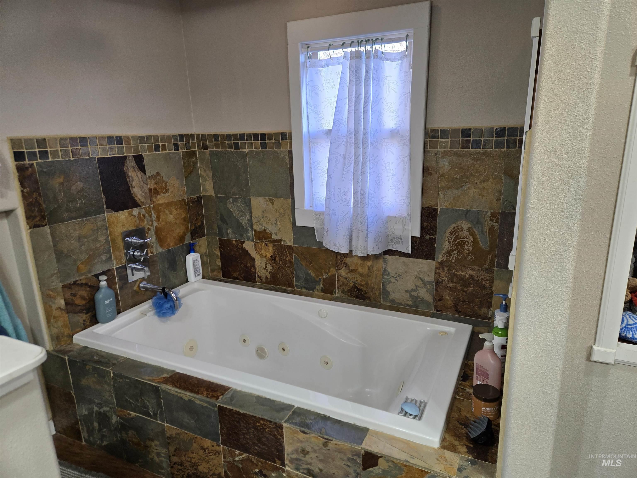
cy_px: 239
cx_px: 318
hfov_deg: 73.9
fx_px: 423
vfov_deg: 58.9
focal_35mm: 23
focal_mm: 5.4
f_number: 1.8
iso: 100
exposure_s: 1/120
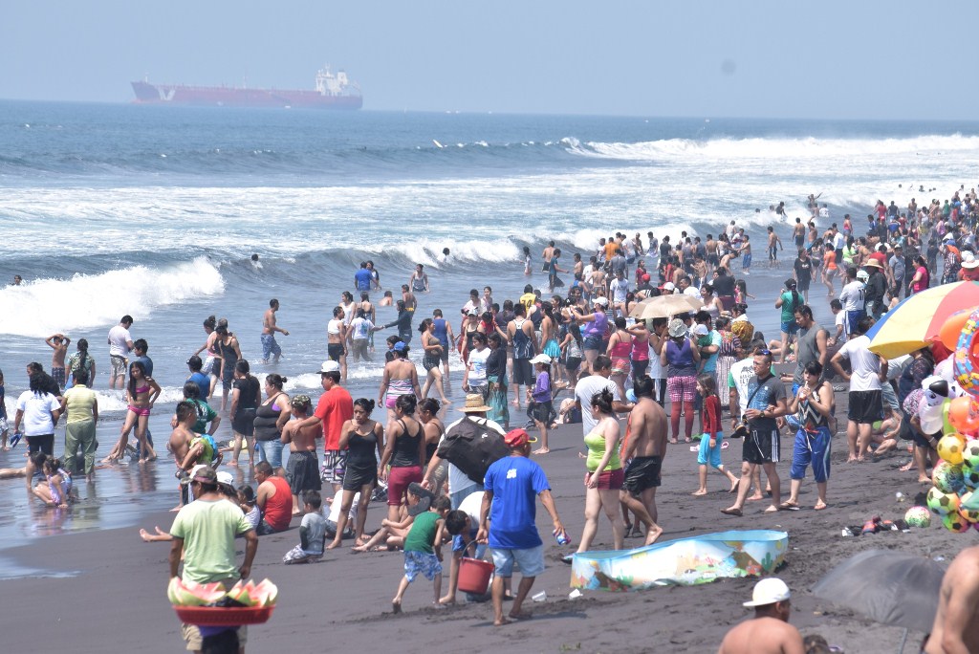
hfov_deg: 10.2
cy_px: 327
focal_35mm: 202
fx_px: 5510
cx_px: 490
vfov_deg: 6.8
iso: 320
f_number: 13
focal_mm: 135
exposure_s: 1/500
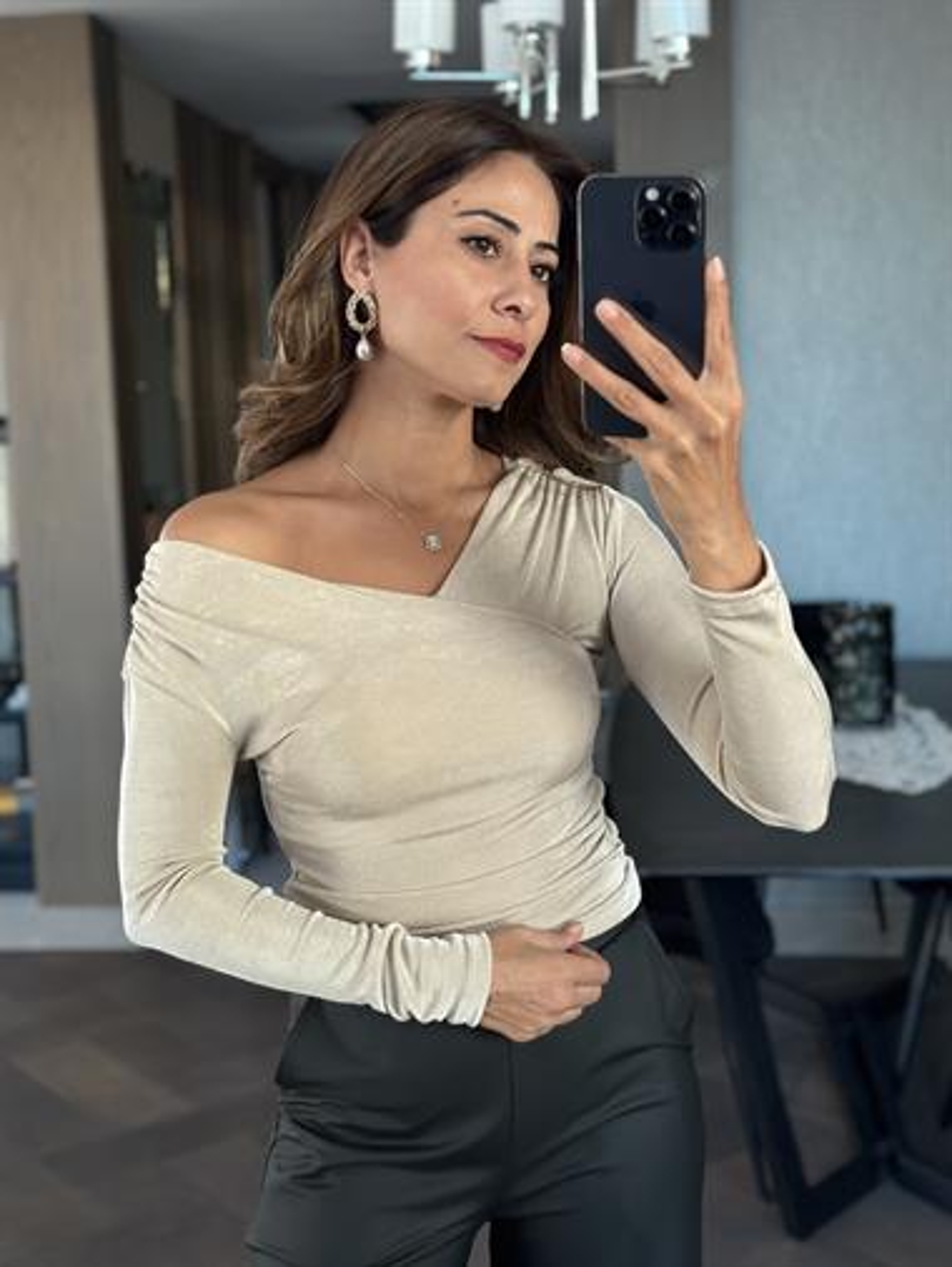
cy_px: 634
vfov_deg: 39.6
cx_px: 476
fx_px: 1759
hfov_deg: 30.3
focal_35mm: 48
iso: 320
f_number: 1.78
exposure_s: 1/60
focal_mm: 6.86
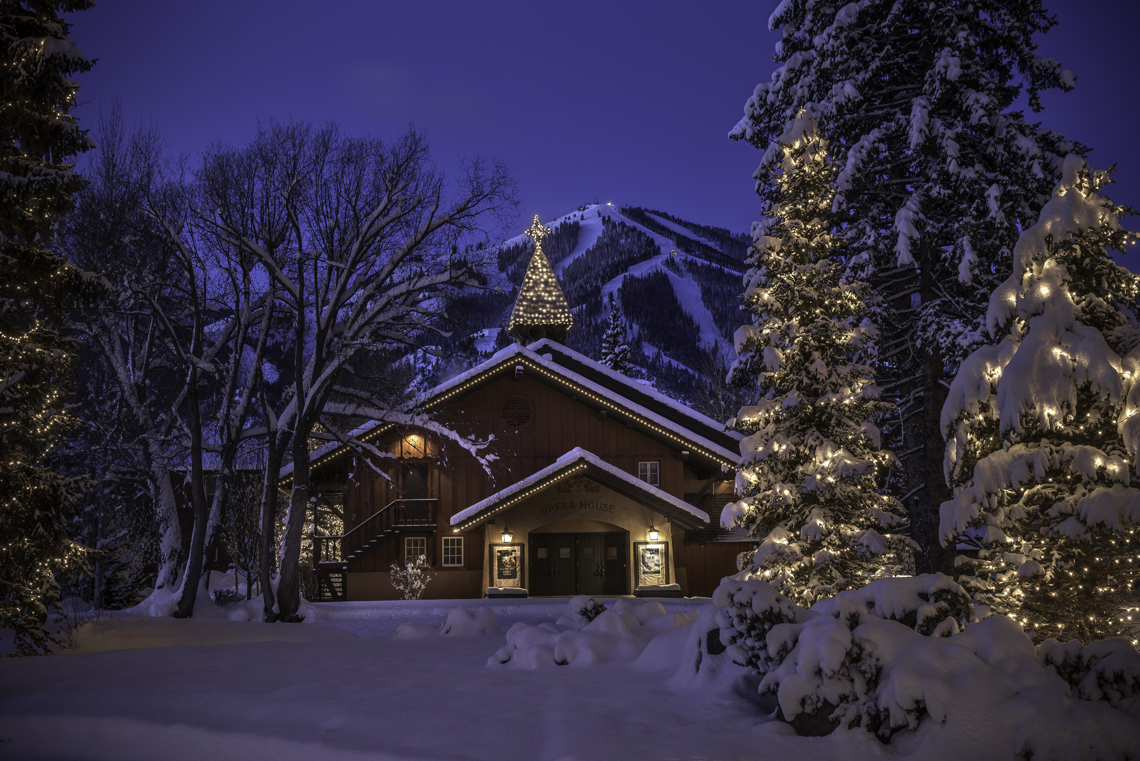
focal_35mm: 65
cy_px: 380
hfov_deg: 30.9
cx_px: 570
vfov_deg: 20.9
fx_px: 2059
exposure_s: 8
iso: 125
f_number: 11
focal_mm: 65
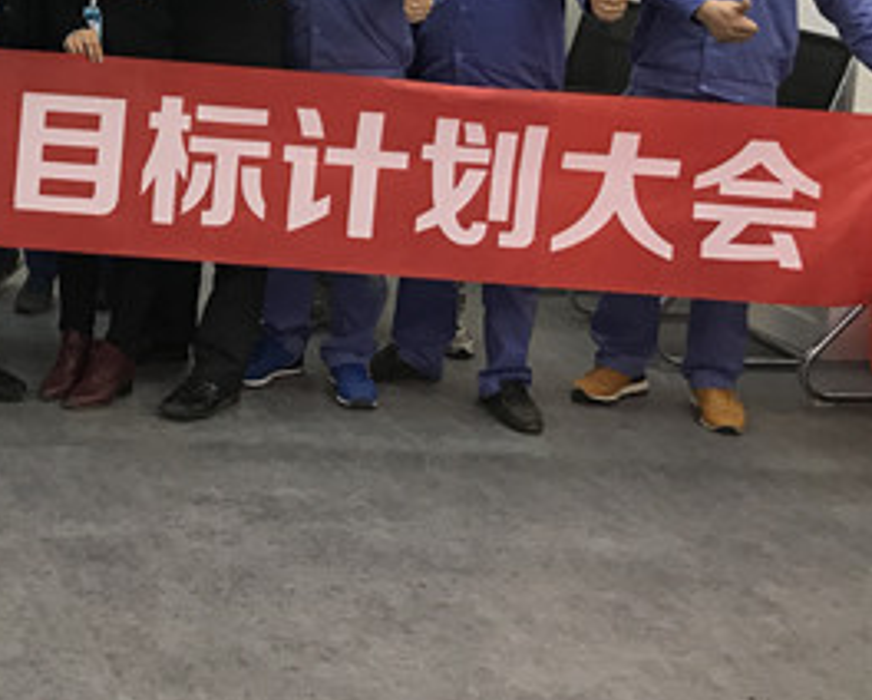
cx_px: -36
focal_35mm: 62
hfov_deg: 28.2
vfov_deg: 23.8
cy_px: 40
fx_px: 1602
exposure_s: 1/33
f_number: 1.8
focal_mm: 3.99
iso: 40
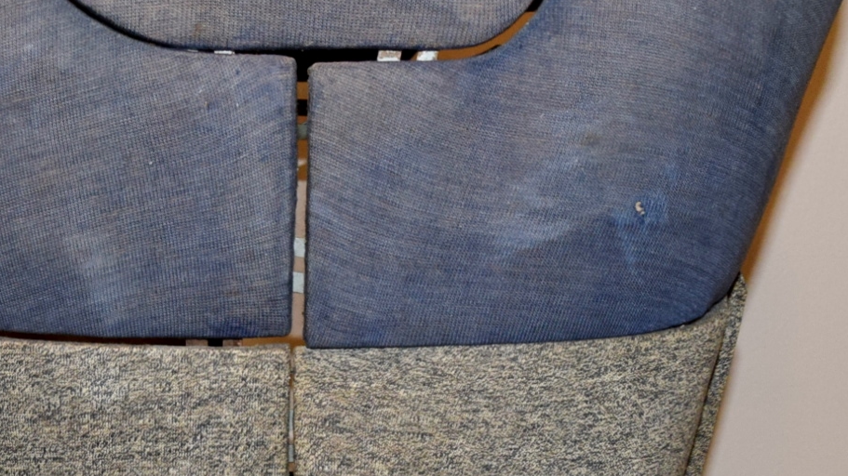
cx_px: 315
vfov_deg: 12.9
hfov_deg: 22.9
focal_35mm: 93
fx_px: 2091
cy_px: 452
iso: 800
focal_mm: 18
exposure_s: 1/80
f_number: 4.5
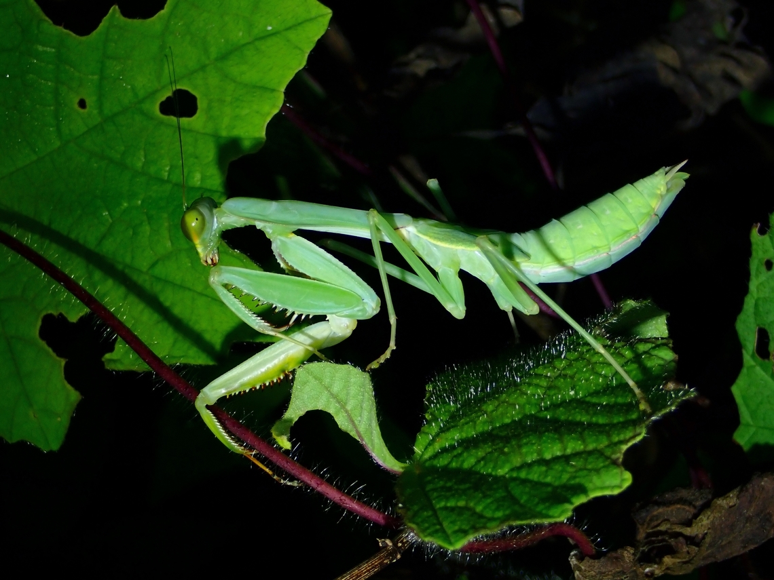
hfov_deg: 25.3
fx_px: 1722
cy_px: 290
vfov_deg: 19.1
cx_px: 387
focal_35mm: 77
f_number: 5.6
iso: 200
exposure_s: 1/160
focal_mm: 13.65
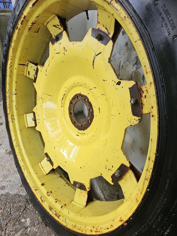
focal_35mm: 23
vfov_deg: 73.9
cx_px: 88
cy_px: 118
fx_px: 157
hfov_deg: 58.9
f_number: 1.8
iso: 32
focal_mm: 5.4
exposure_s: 1/100
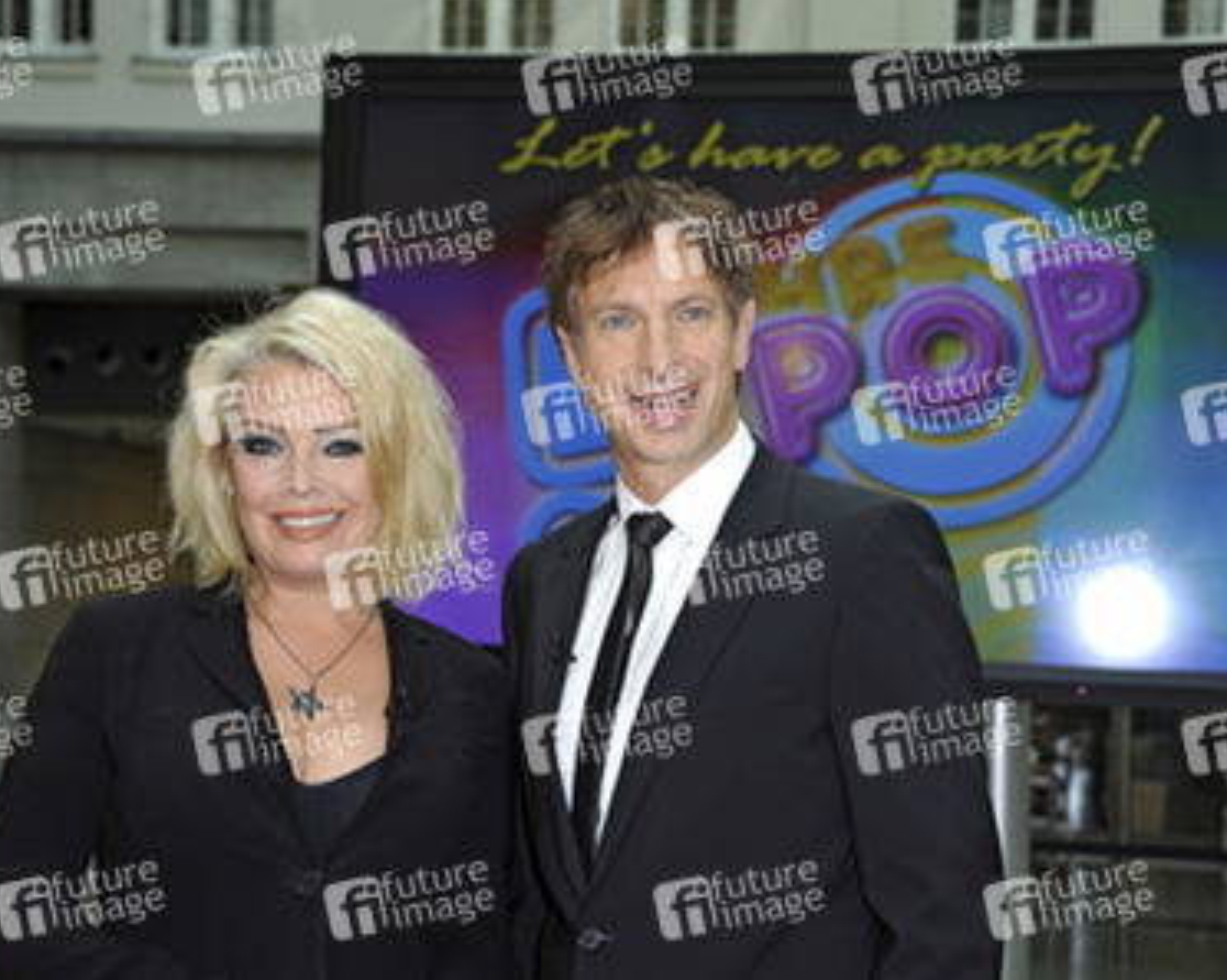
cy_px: 488
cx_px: 651
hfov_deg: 25.7
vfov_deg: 20.7
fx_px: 2685
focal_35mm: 74
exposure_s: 1/160
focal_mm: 65
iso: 500
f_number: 5.6
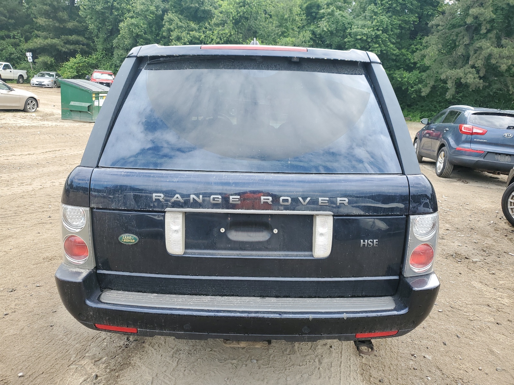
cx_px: 257
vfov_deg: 53.1
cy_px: 192
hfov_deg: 67.3
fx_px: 386
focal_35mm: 26
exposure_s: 1/500
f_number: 1.5
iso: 50
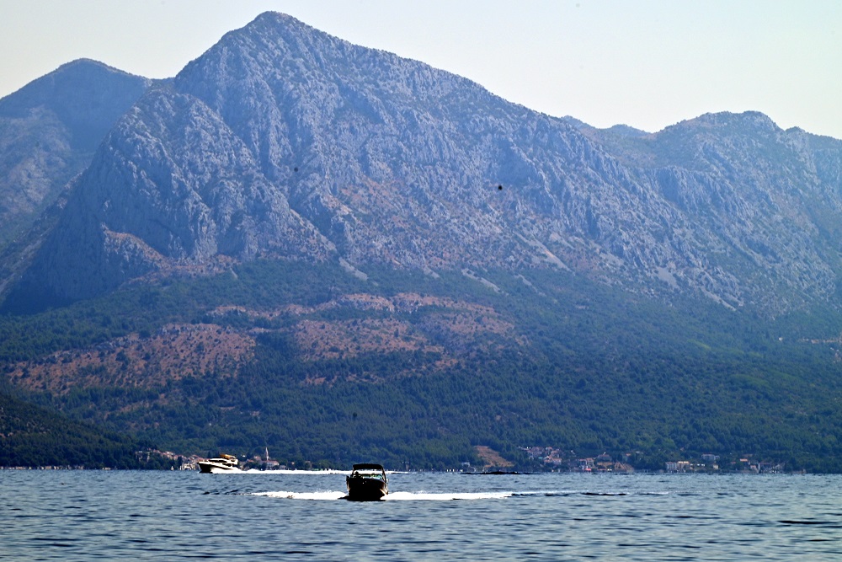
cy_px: 281
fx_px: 7017
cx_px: 421
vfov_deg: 4.6
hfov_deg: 6.9
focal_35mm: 300
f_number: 16
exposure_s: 1/320
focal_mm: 300
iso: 200
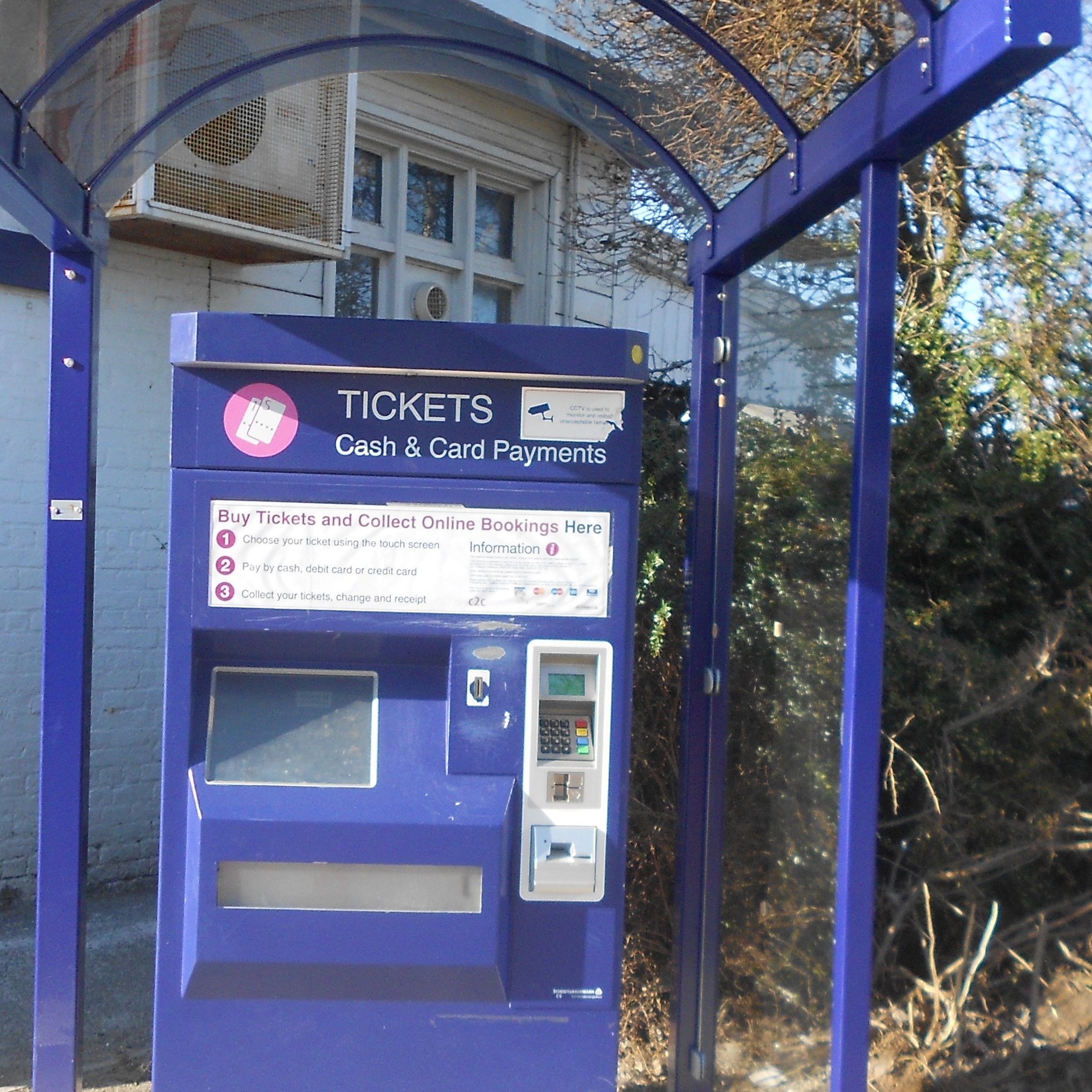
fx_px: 1749
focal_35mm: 49
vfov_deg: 34.7
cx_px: 489
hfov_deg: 34.6
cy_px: 574
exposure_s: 1/250
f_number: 3.2
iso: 80
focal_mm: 4.6
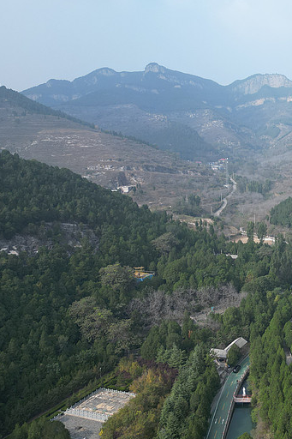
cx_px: 313
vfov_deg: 49.5
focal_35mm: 39
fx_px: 475
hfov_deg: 30.8
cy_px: 201
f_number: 1.7
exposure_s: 1/1600
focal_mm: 6.72
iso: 100
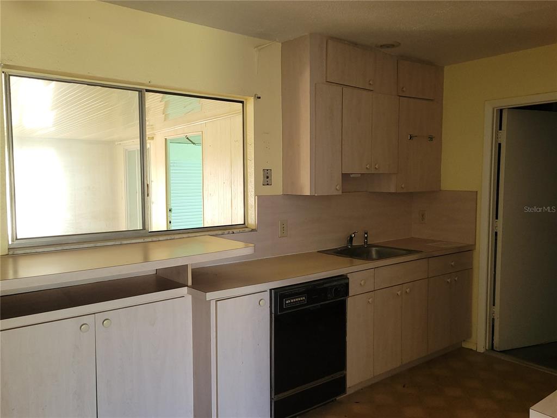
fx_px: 418
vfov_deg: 53.1
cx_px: 278
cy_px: 209
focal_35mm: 26
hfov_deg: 67.3
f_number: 1.8
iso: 100
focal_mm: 5.4
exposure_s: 1/40
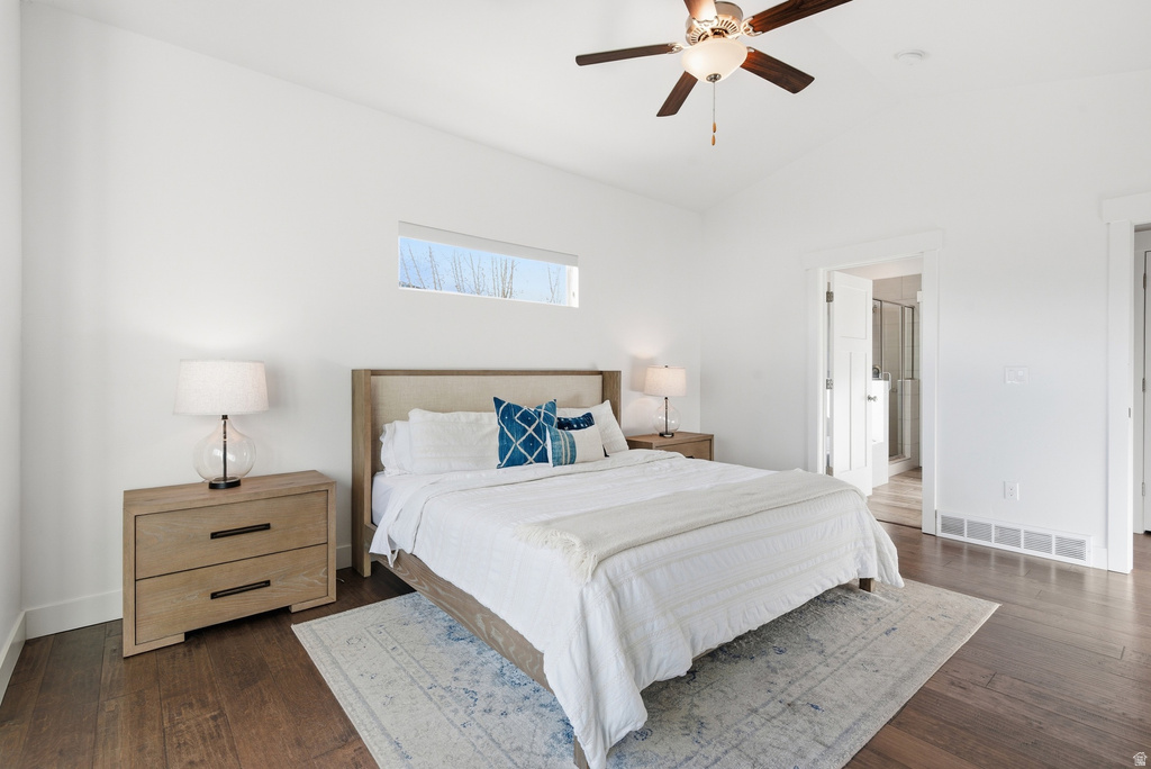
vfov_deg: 73.8
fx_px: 512
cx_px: 576
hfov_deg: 96.7
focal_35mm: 16
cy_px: 384
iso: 100
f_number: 8
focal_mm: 16
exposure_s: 1/40
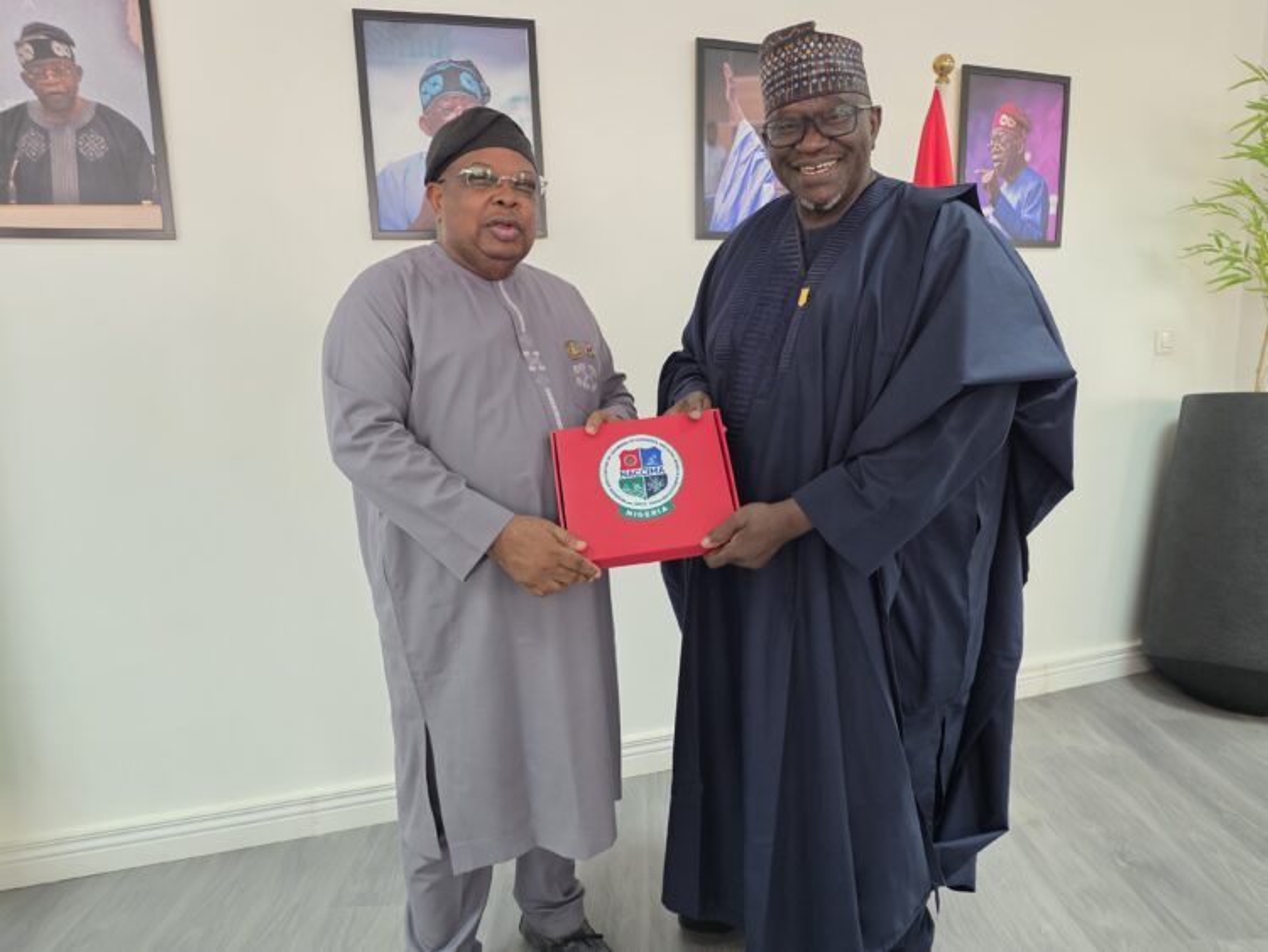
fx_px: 843
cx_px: 634
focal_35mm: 23
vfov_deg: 58.9
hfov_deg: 73.9
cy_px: 476
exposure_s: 1/100
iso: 400
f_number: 1.7
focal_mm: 6.25
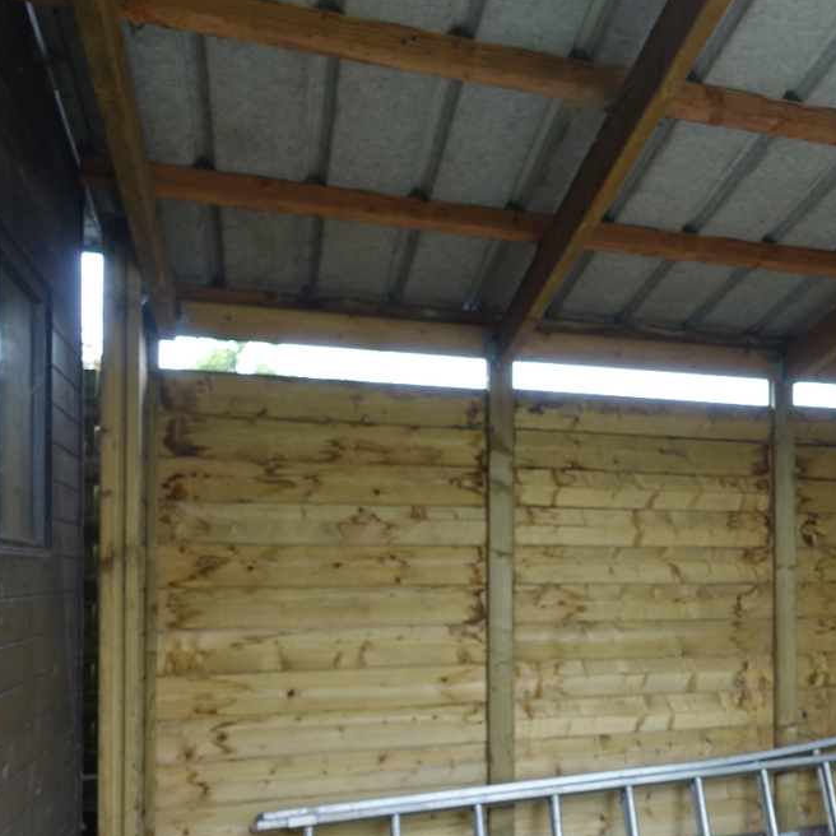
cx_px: 853
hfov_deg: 35.8
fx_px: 1148
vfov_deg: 39.6
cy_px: 549
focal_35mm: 42
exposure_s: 1/30
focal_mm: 8.8
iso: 125
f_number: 2.8
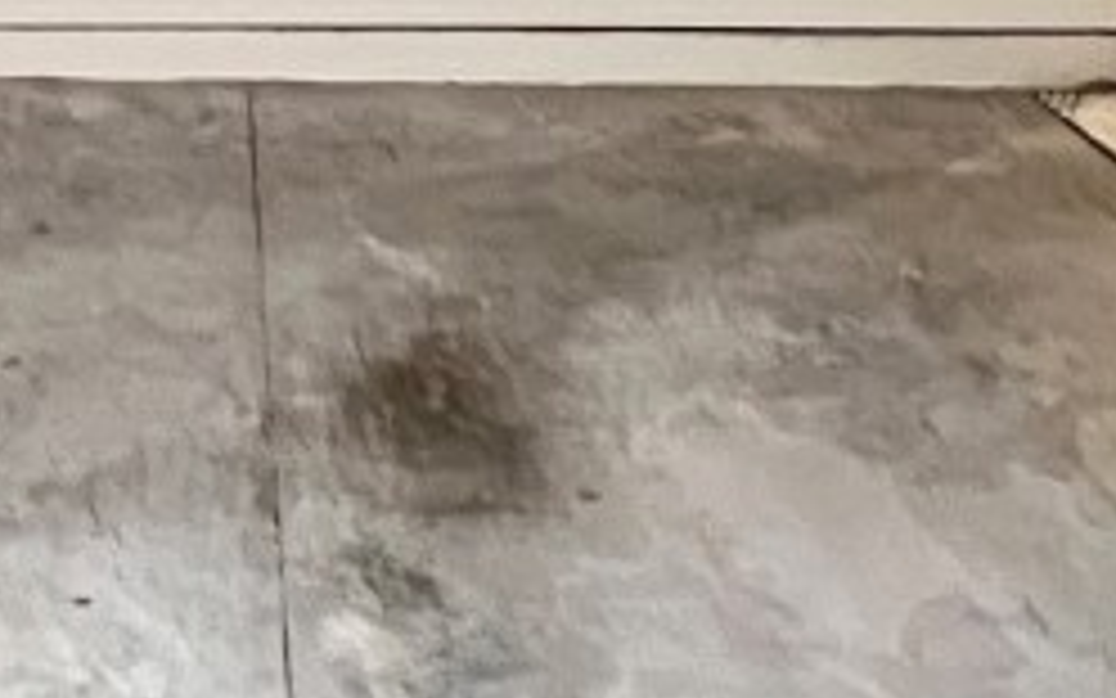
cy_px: -522
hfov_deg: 34.4
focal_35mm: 57
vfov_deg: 18.4
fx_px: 1734
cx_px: 189
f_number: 1.8
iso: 1000
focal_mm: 1.57
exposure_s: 1/60
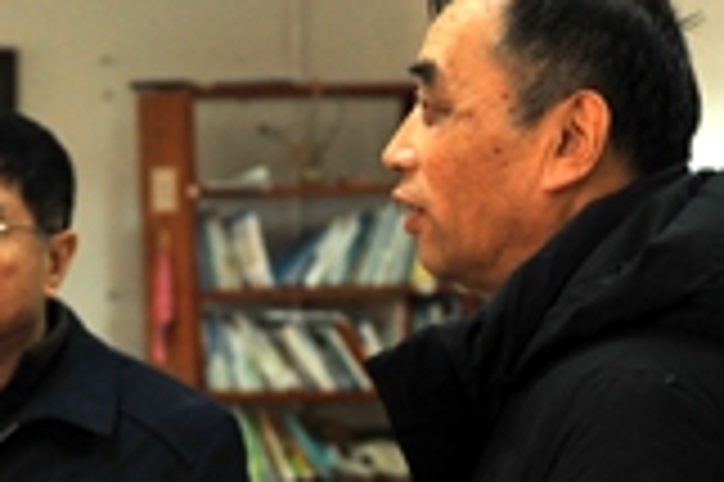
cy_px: 376
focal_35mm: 148
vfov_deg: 9.2
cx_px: -49
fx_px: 2973
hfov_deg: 13.6
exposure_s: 1/50
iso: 800
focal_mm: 45
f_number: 4
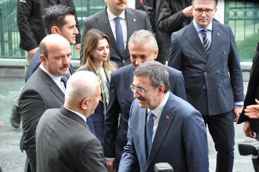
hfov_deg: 13.1
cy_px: 86
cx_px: 130
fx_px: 1131
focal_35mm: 158
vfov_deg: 8.7
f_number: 5.3
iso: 560
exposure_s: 1/60
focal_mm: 105
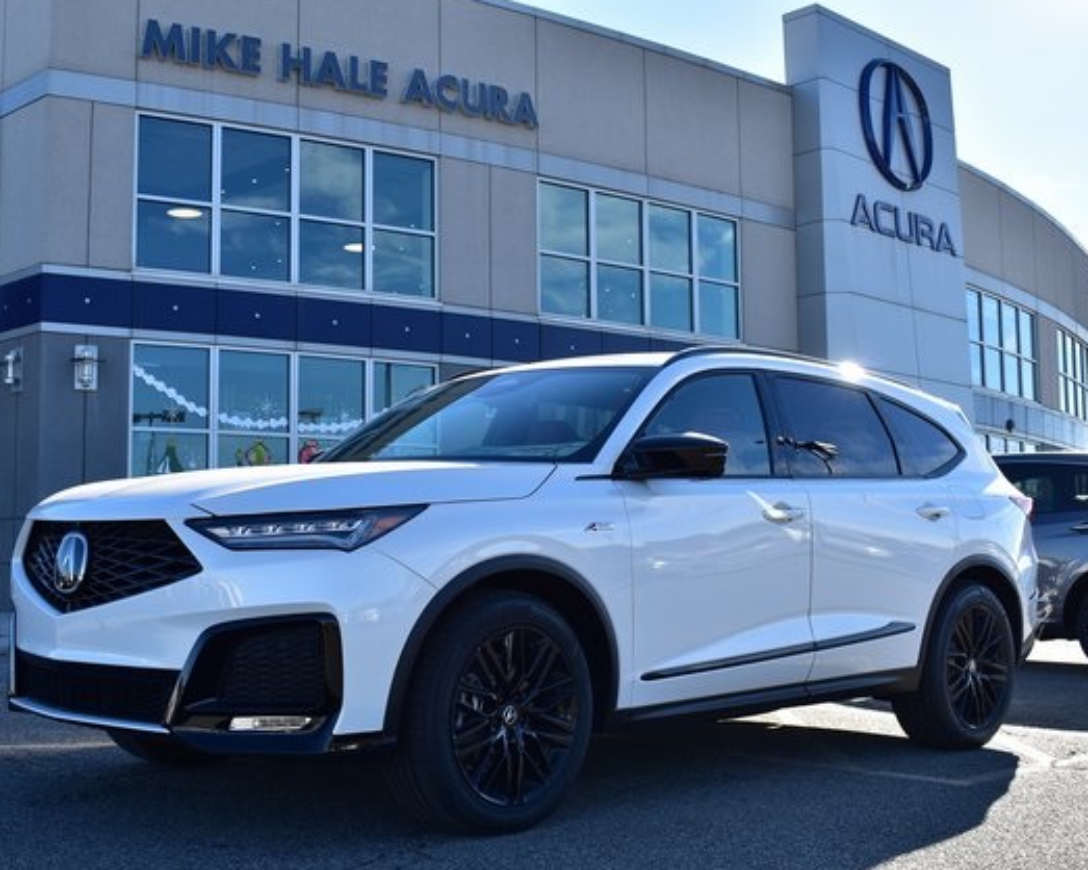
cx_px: 497
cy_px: 435
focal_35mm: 47
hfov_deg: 39.9
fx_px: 1499
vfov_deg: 32.3
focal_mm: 27
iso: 100
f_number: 8
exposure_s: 1/250
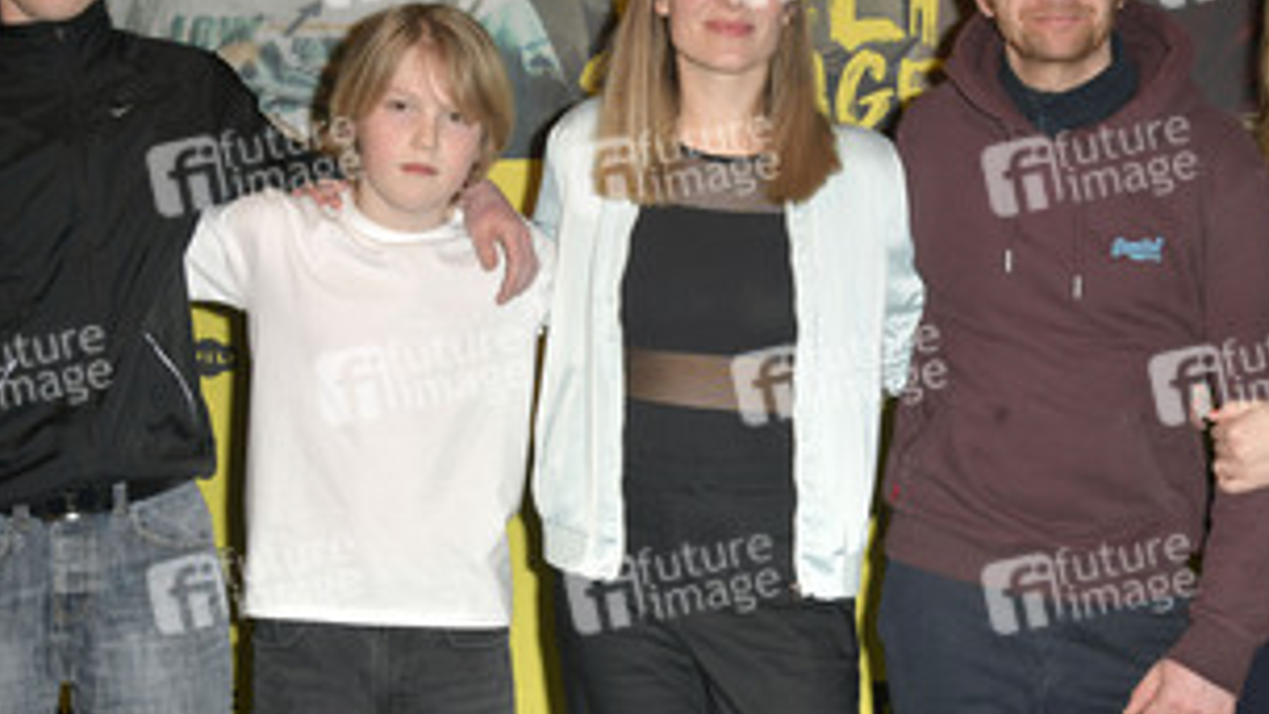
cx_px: 728
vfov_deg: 20.3
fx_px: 1985
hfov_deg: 35.4
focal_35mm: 59
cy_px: 271
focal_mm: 38
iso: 200
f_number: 5.6
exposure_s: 1/200
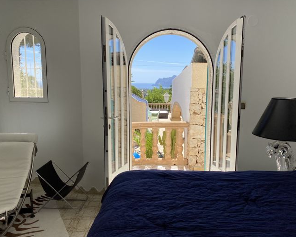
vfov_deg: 51.5
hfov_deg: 62.2
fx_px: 245
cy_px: 116
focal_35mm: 28
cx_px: 154
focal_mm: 4.25
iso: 32
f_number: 1.8
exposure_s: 1/1362
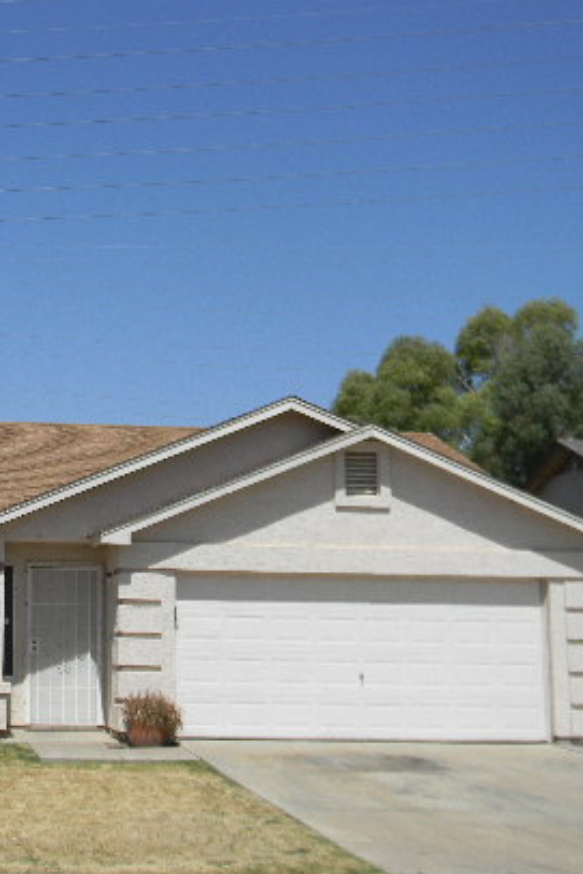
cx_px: -6
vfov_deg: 33.9
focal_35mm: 59
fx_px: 1432
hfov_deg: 22.1
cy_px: 381
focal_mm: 6.4
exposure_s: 1/387
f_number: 7.4
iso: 80
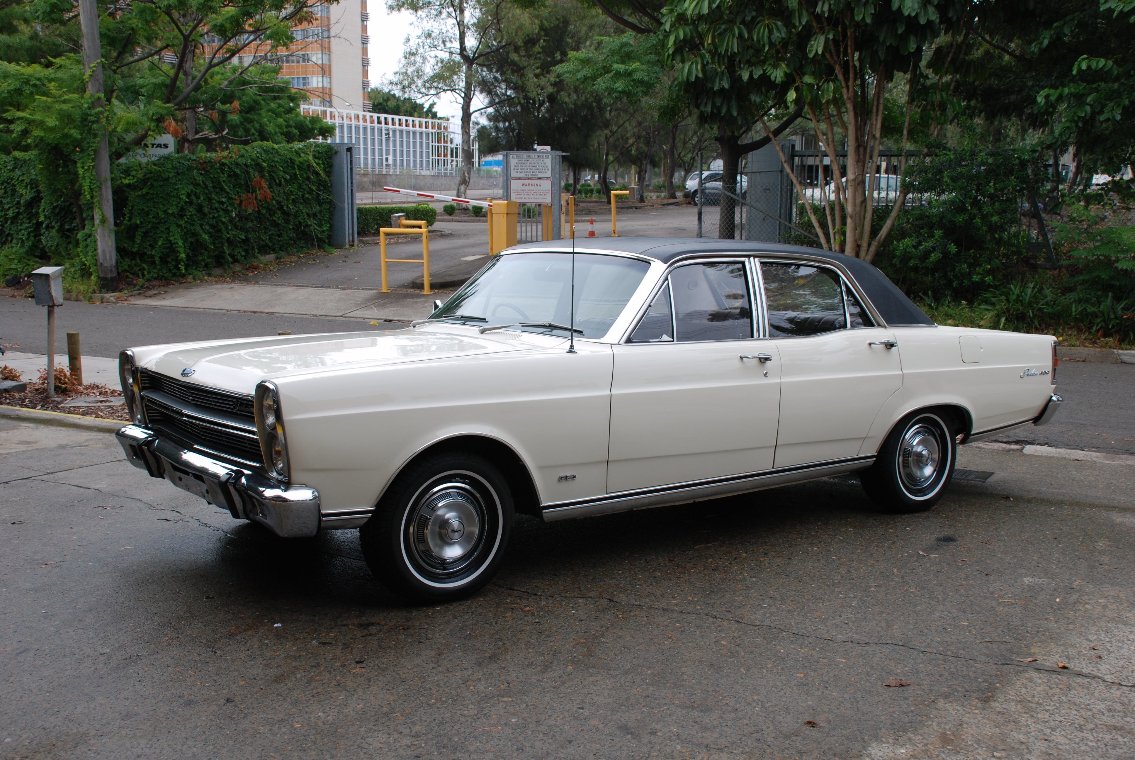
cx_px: 568
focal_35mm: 39
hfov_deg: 49.5
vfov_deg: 34.3
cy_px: 380
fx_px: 1231
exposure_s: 1/160
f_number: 6.3
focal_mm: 26
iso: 200
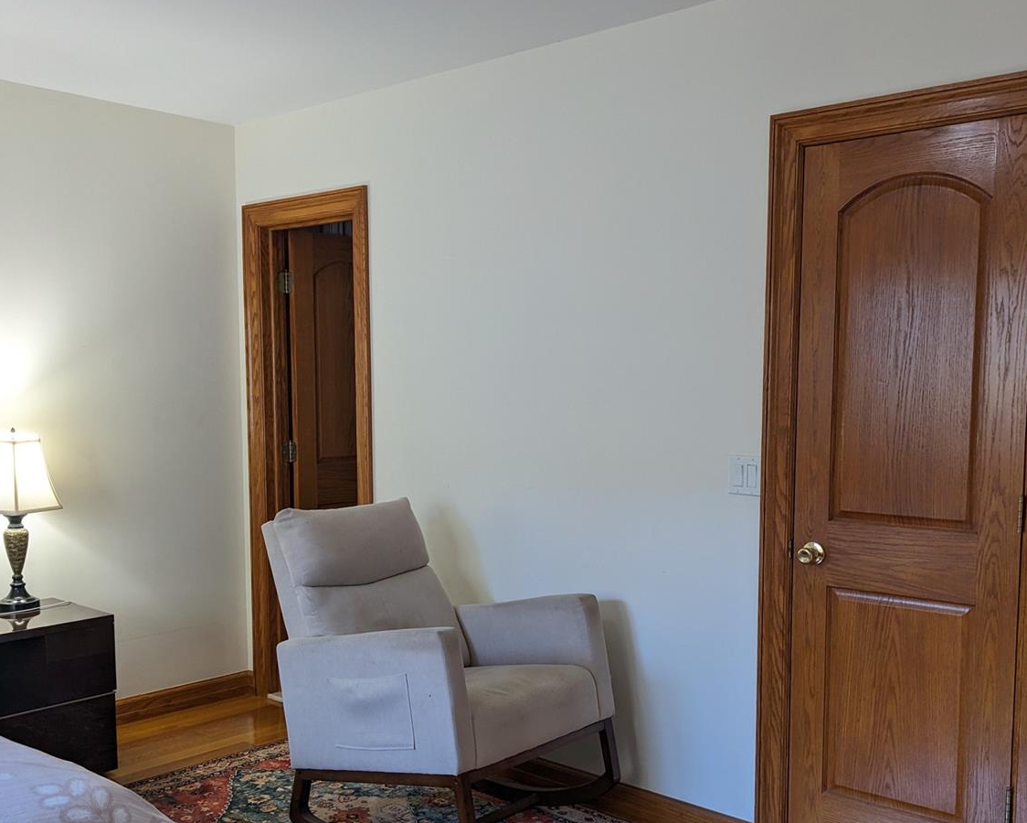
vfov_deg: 41.0
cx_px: 509
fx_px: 1095
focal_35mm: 36
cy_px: 487
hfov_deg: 50.3
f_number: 1.73
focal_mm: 4.38
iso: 65
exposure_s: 1/30
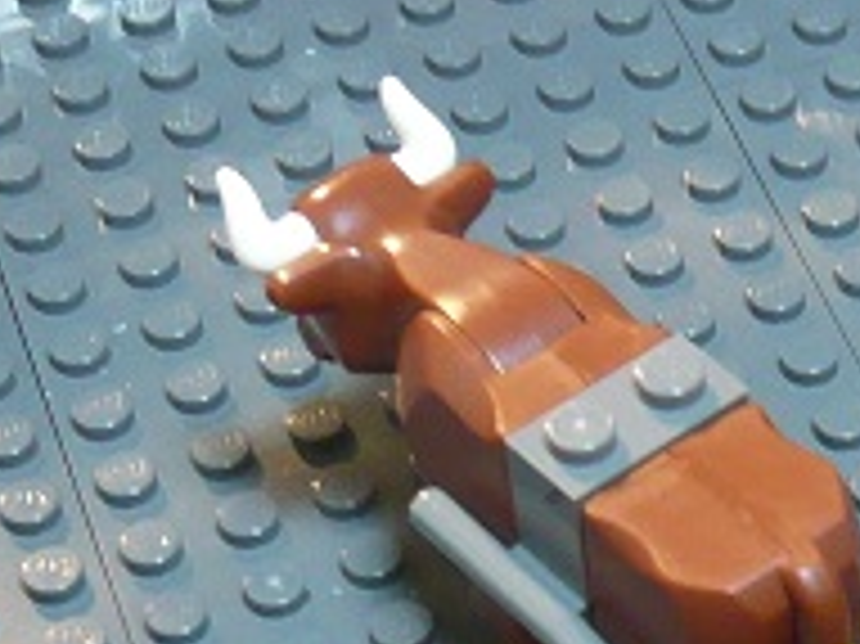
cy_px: 892
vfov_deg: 9.6
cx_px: 1117
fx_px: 3749
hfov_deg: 12.7
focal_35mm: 151
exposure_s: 1/30
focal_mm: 5.8
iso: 200
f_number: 3.1
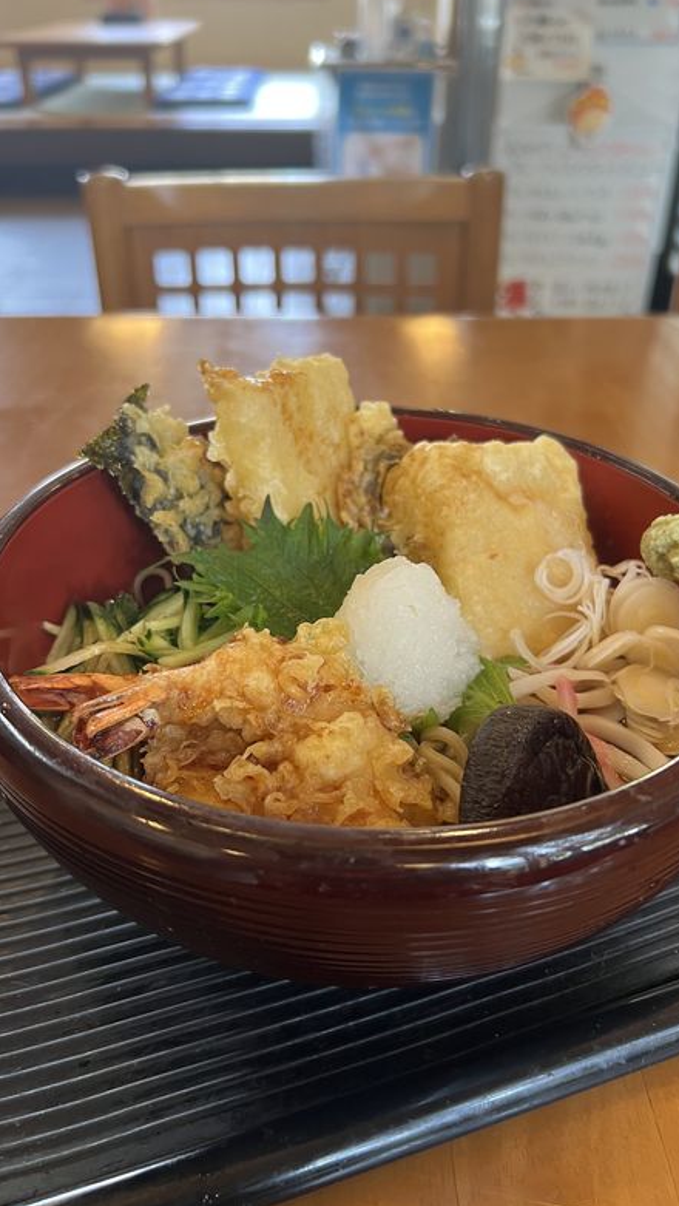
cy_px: 593
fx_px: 927
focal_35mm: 29
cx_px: 338
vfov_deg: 66.0
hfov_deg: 40.2
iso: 125
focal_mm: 5.7
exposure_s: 1/60
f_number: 1.5
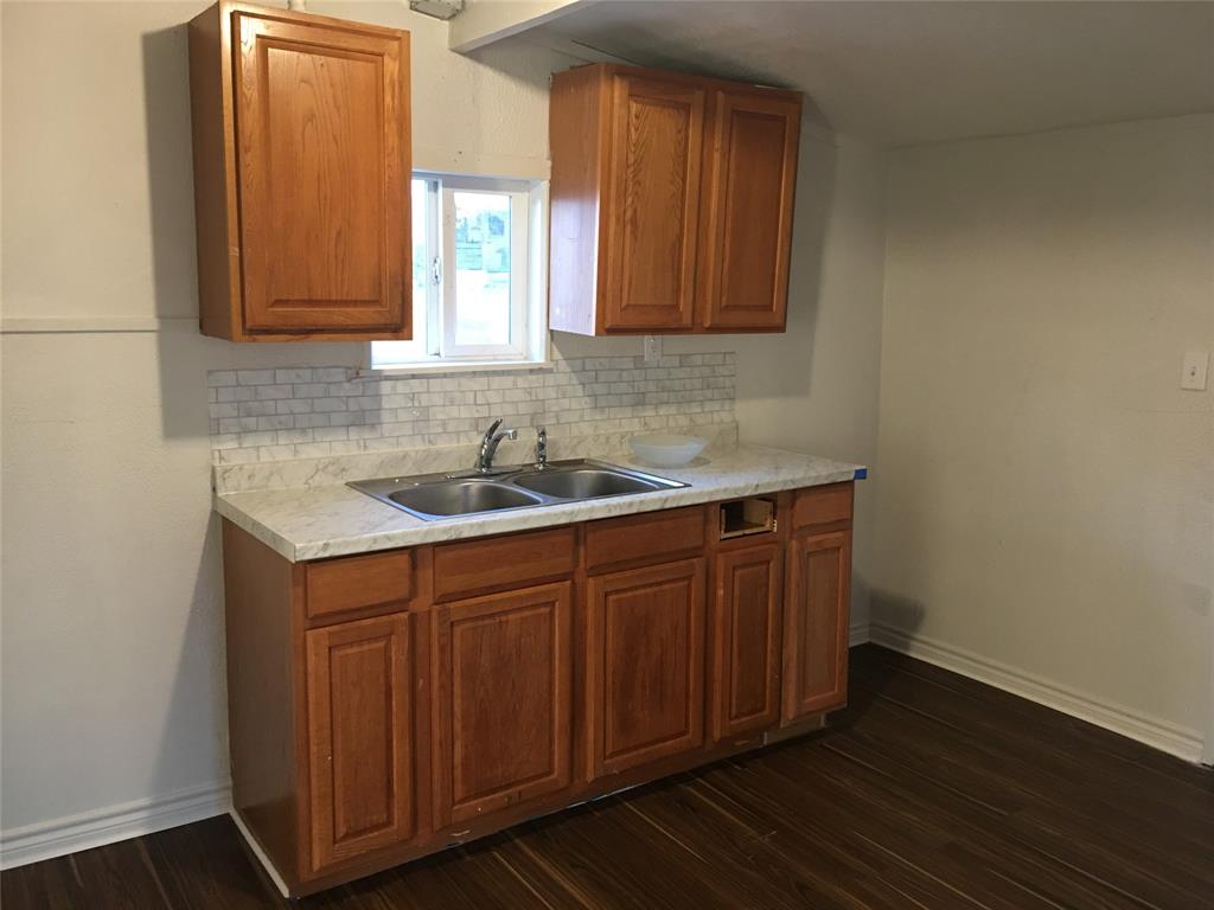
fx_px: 1017
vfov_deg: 48.2
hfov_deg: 61.7
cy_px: 455
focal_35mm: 29
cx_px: 607
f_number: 2.2
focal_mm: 4.15
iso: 80
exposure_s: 1/15
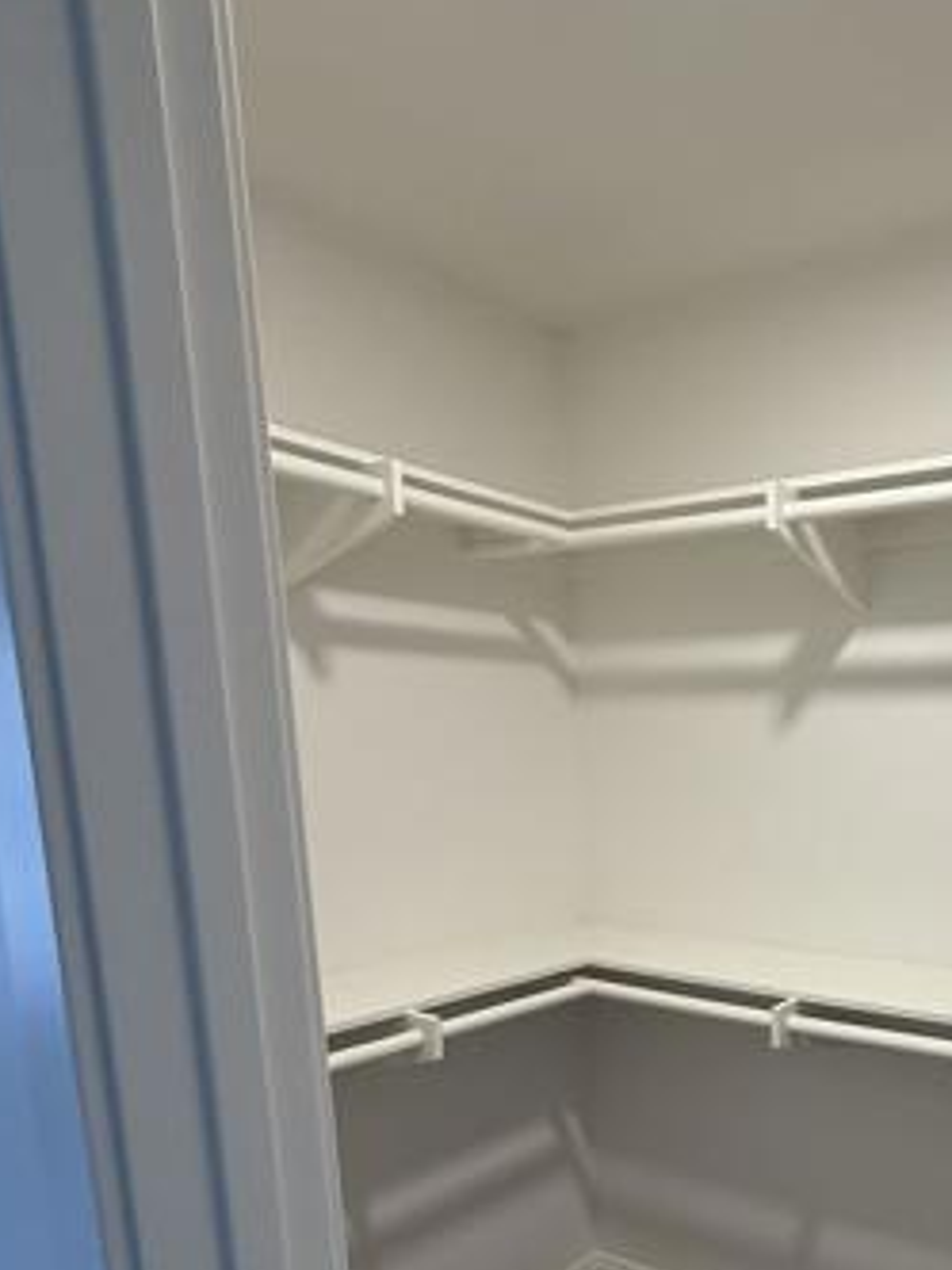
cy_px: 933
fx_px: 990
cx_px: 811
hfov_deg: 47.4
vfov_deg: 62.1
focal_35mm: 27
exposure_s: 1/120
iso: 250
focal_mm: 2.22
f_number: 2.2
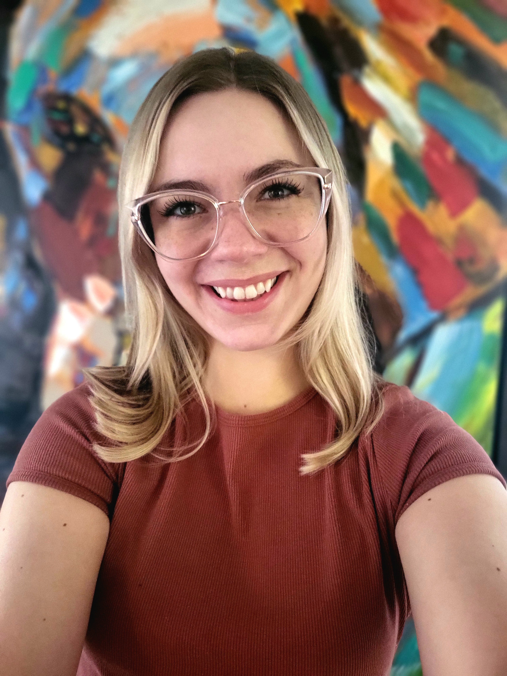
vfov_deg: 67.3
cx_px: 254
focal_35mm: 26
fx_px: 508
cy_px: 338
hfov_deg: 53.1
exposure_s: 1/10
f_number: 1.8
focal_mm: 5.4
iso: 800
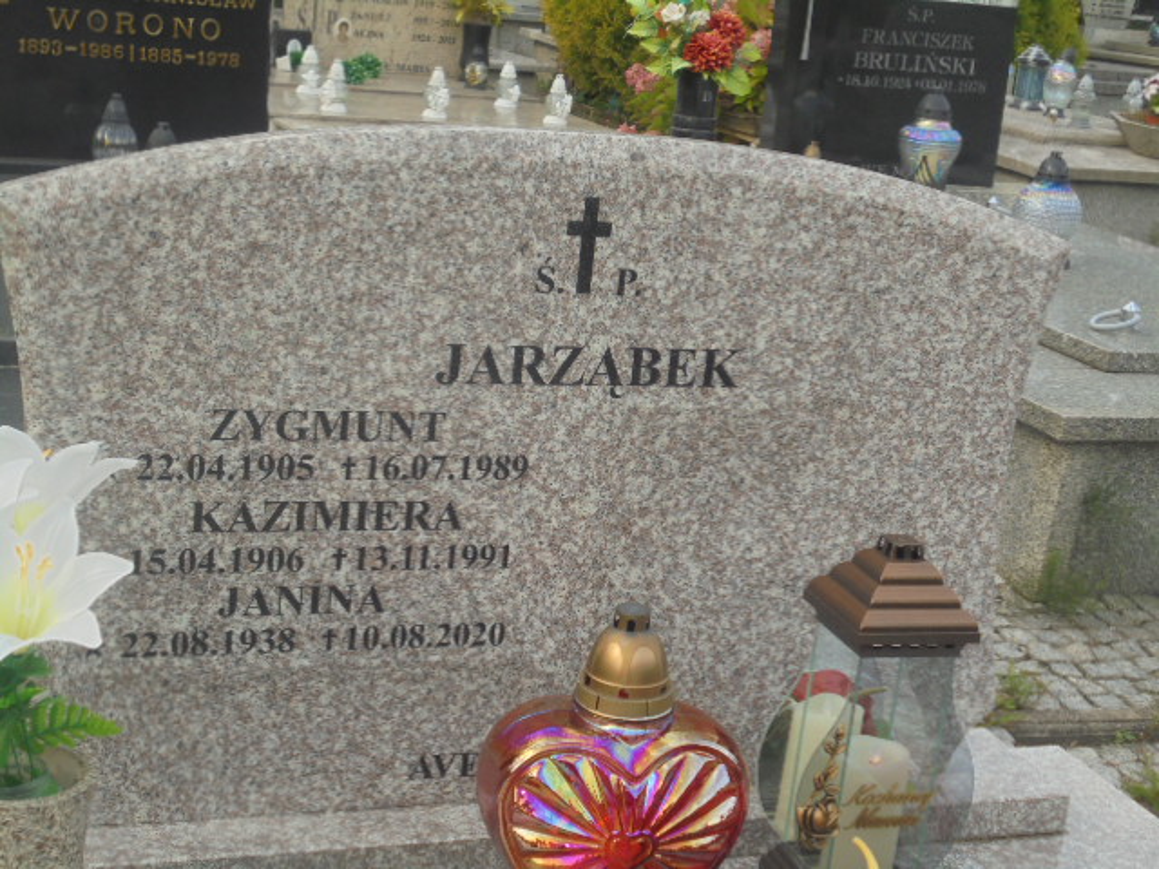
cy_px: 434
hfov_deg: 34.3
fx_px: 1875
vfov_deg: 26.1
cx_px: 580
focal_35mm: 56
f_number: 5.2
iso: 100
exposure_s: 1/200
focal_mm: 10.1
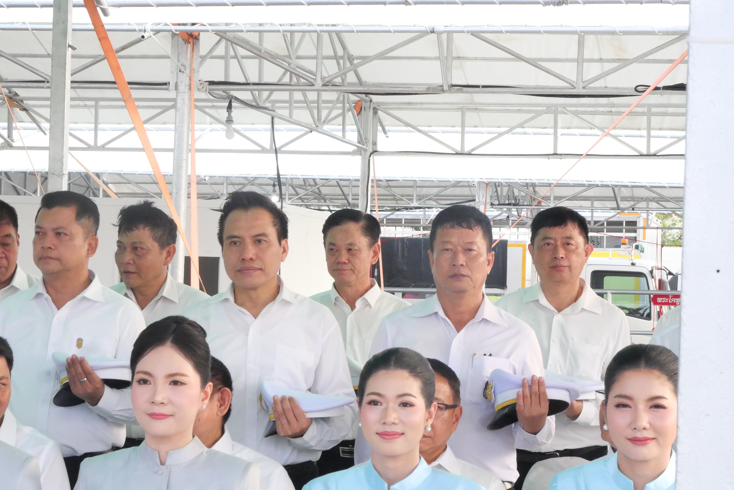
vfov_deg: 11.1
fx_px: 2530
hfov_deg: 16.5
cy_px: 245
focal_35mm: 124
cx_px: 367
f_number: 16
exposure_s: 1/200
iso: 4000
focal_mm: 60
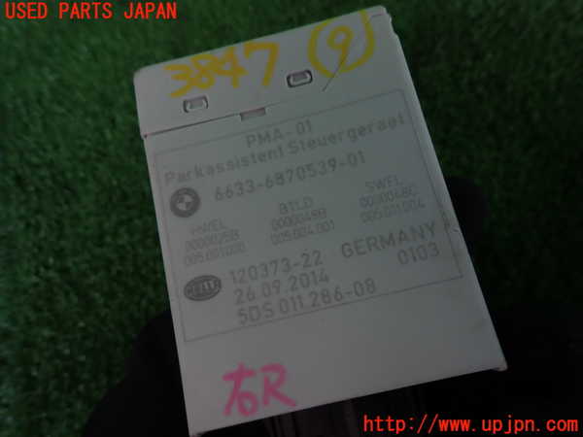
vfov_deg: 54.9
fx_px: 421
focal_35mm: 25
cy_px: 218
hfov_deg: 69.4
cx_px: 292
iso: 125
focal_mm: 4.5
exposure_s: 1/60
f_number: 2
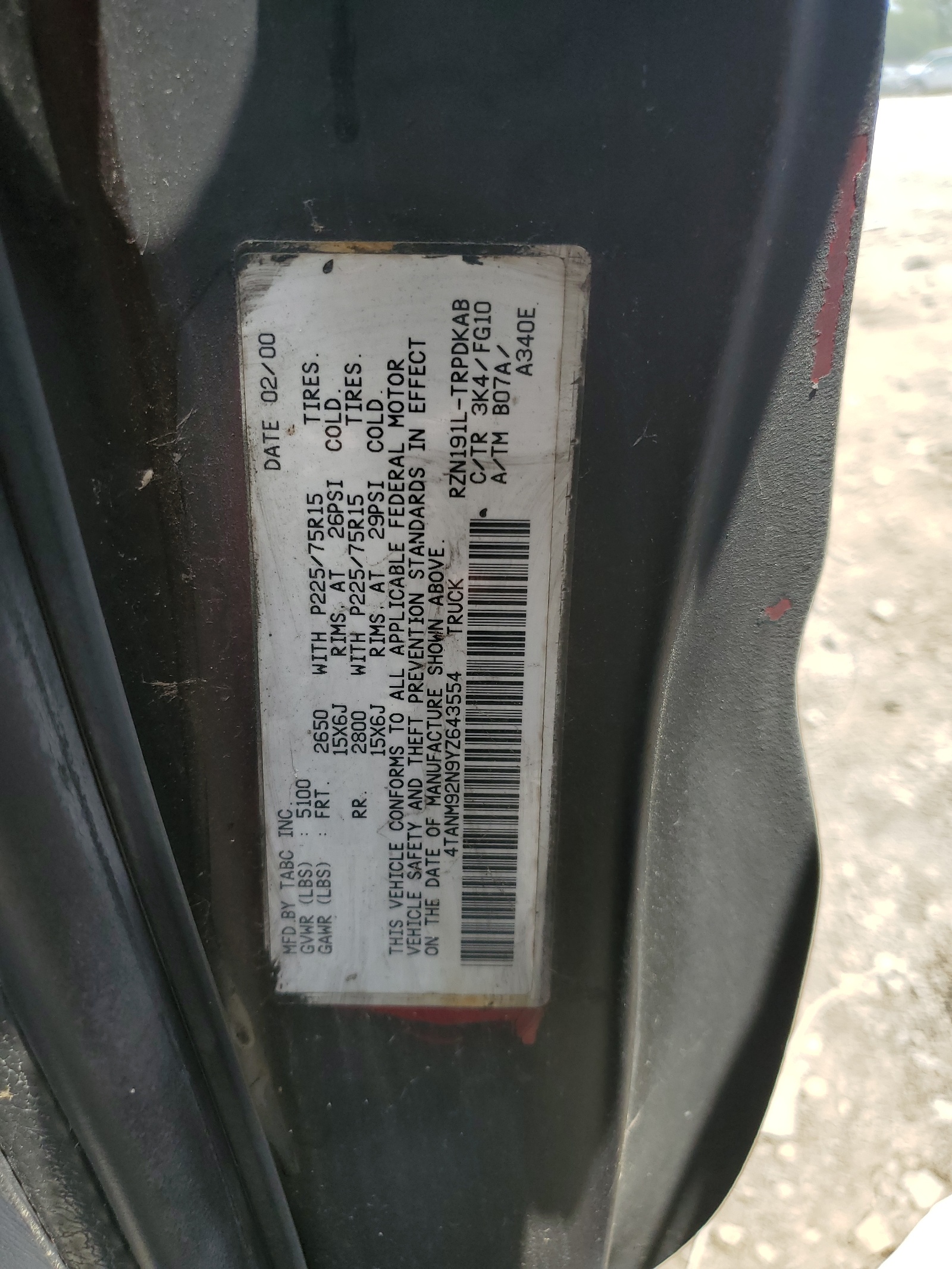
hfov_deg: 53.1
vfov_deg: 67.3
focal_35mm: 26
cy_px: 634
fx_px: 953
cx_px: 476
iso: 50
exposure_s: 1/1000
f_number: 1.5
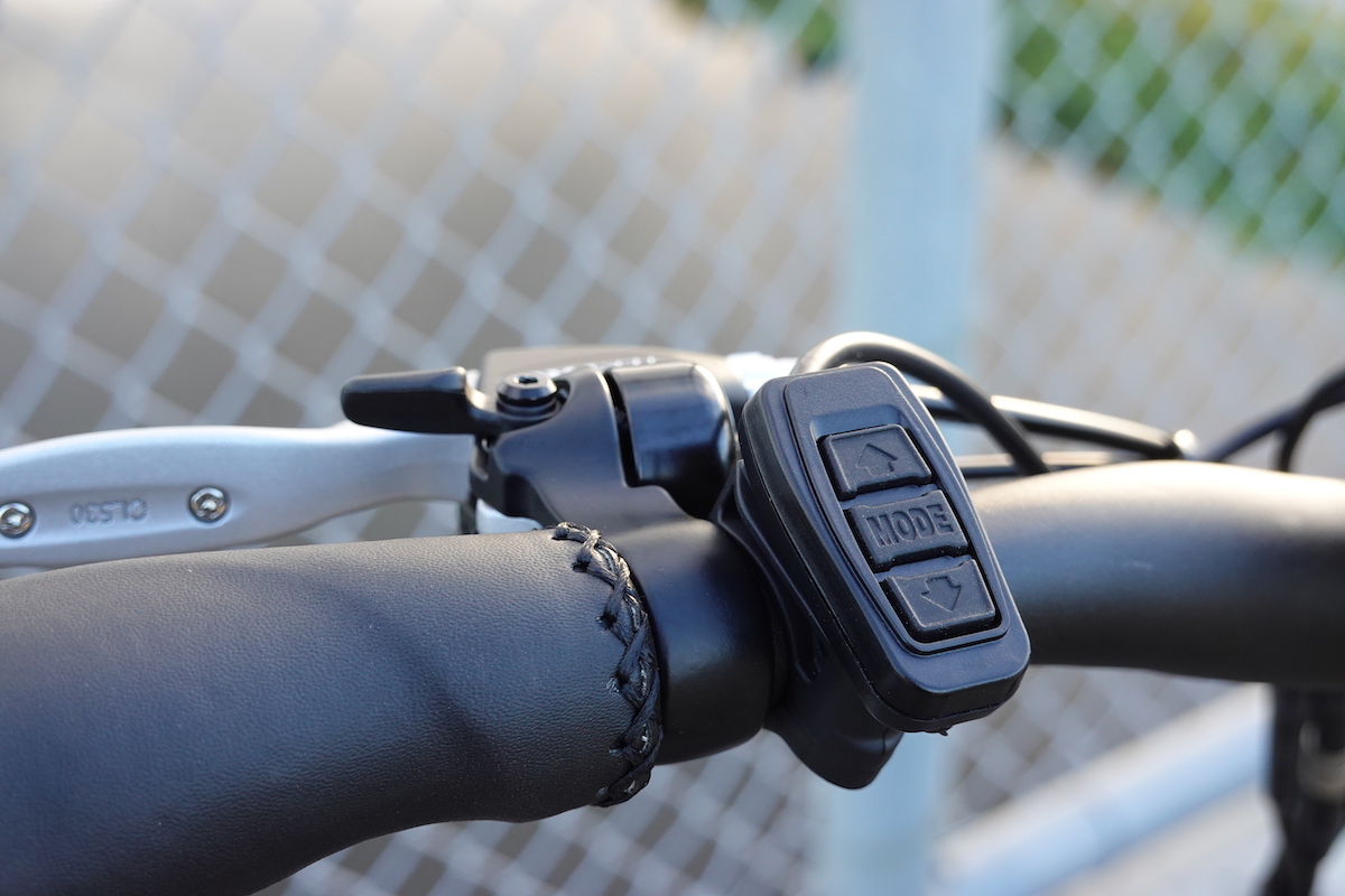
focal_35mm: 66
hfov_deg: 30.5
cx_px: 672
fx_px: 2466
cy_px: 448
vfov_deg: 20.6
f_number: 4
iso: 250
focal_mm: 24.35
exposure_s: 1/80
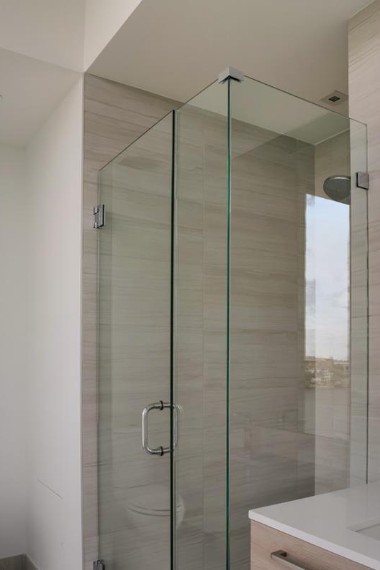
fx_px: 507
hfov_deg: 40.7
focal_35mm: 32
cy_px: 351
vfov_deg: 58.1
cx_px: 242
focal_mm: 16
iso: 100
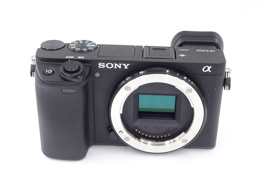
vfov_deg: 25.2
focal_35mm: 58
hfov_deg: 33.2
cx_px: 137
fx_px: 437
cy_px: 94
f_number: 4.5
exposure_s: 1/60
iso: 640
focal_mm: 9.18
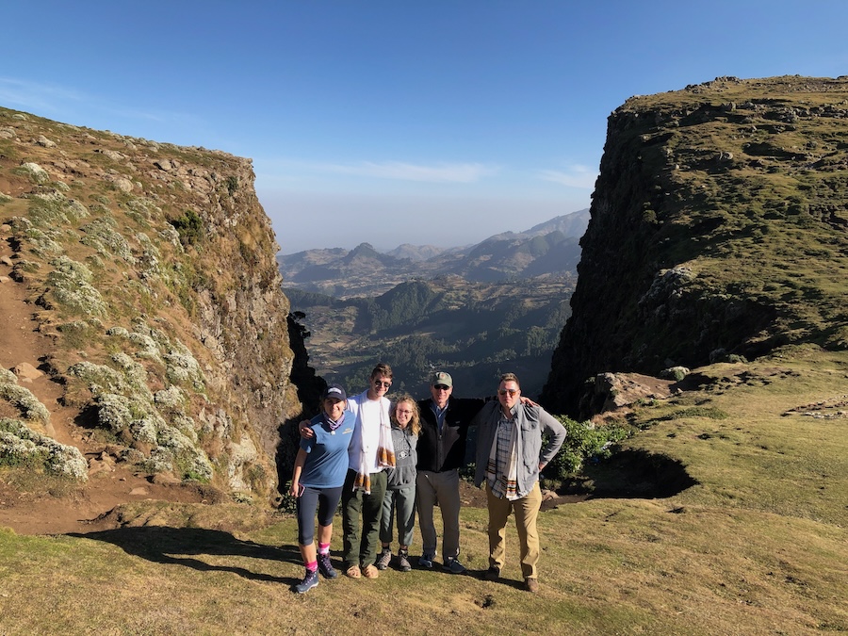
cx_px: 424
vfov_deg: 49.7
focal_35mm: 28
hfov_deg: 63.4
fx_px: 686
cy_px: 318
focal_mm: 4
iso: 20
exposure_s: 1/1453
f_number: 1.8
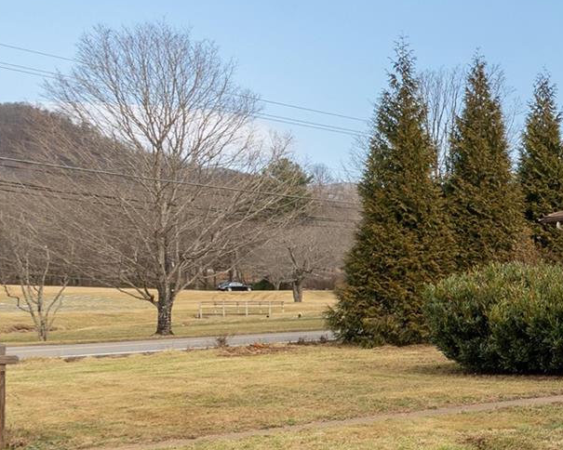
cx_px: 909
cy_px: 206
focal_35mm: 54
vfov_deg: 28.1
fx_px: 900
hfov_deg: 24.3
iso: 320
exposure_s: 1/1000
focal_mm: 17
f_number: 7.1
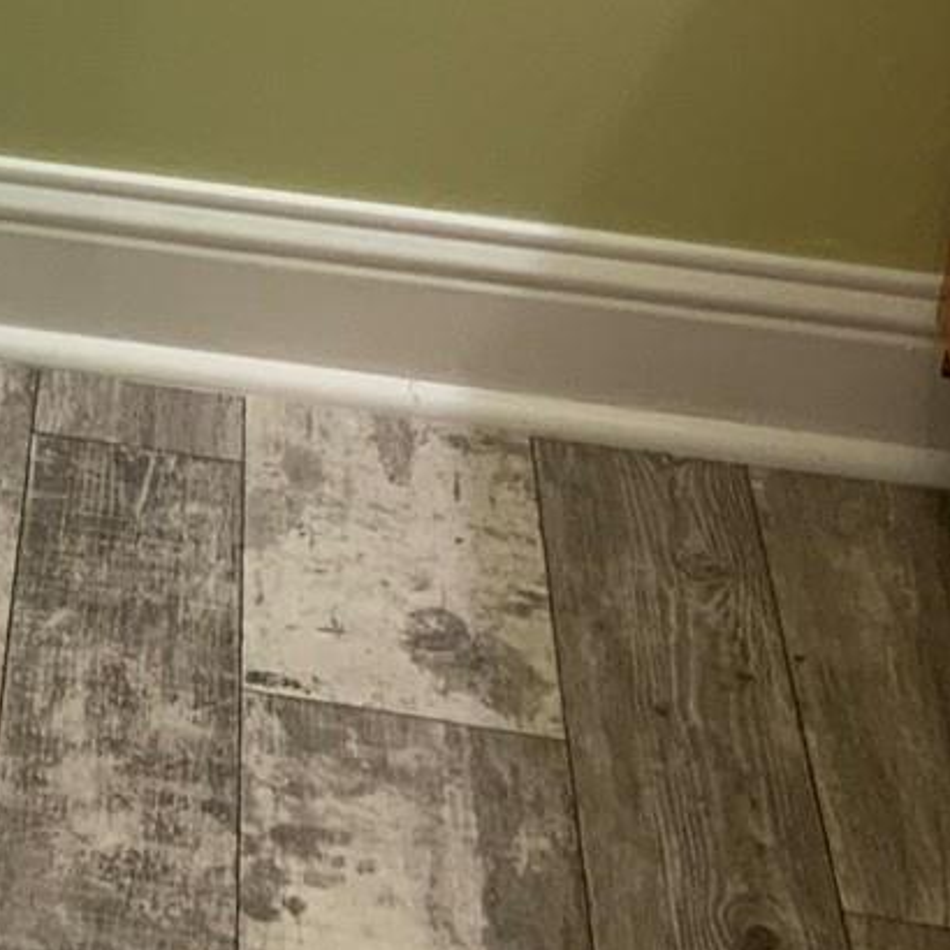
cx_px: -456
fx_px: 3974
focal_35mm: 128
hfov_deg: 12.9
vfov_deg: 13.2
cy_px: -243
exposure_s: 1/60
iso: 64
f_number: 1.8
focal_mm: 3
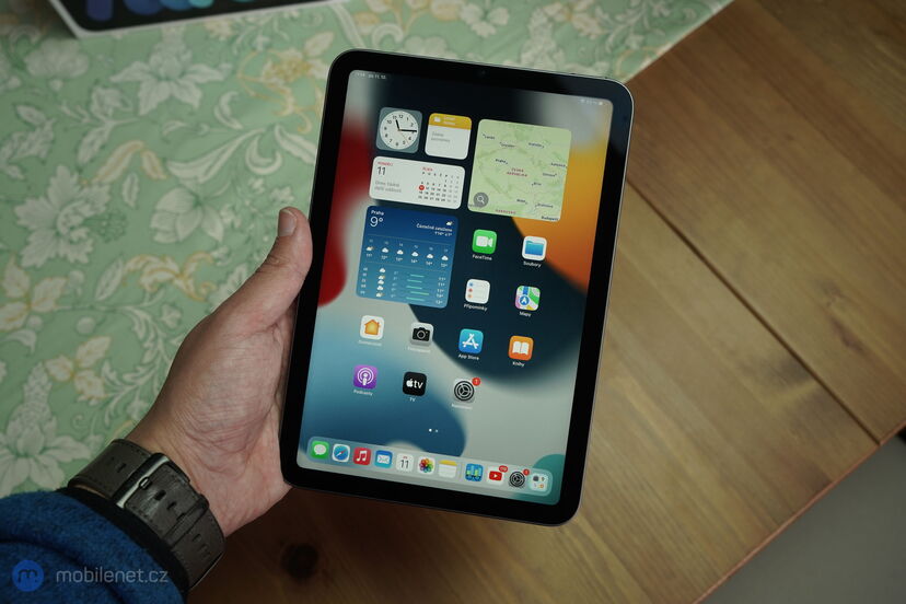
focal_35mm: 33
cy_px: 302
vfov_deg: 40.0
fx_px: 830
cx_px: 453
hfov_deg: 57.2
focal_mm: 33
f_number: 6.3
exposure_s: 1/160
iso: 640
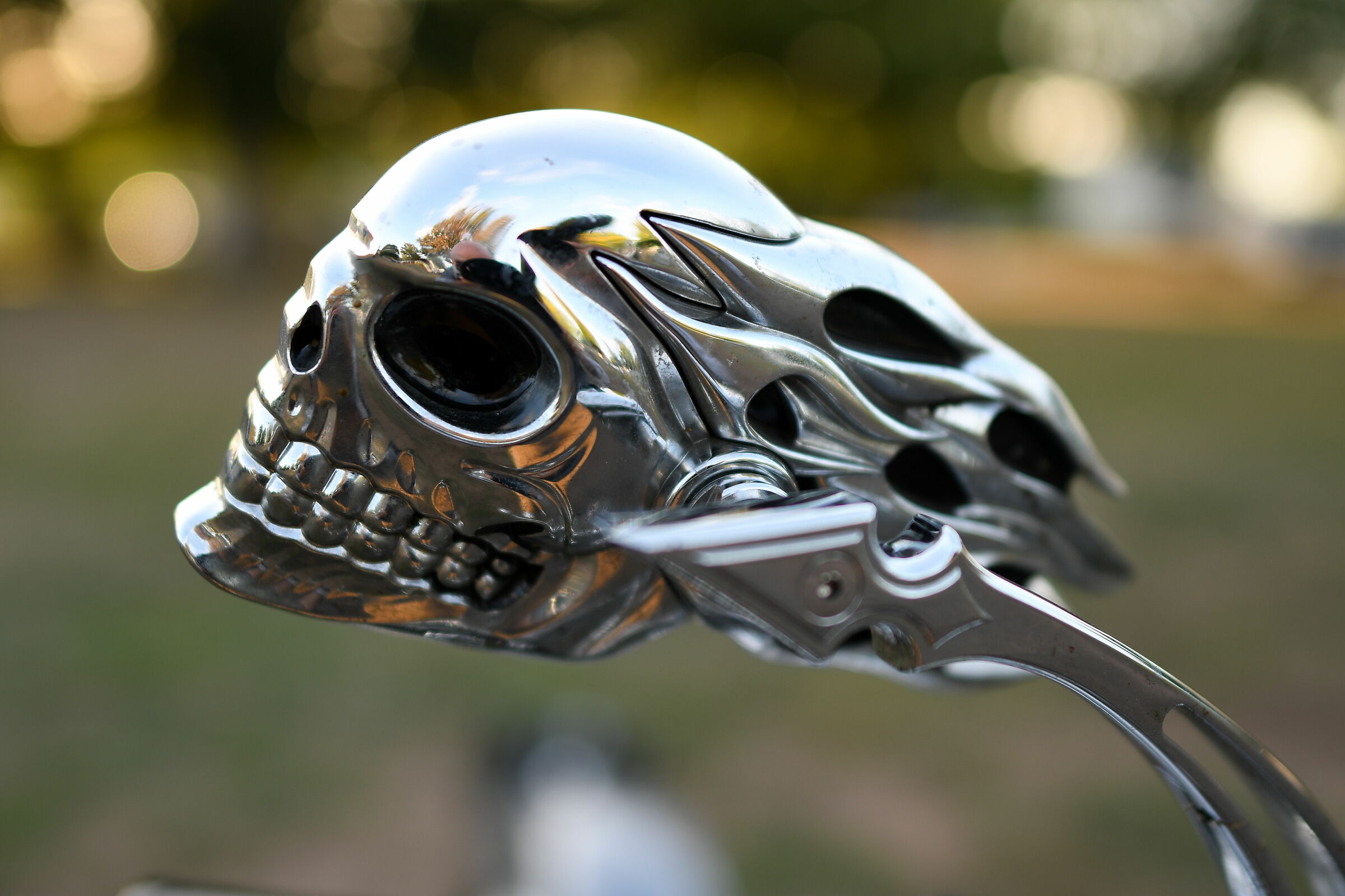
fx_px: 1345
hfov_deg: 53.1
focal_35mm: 36
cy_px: 448
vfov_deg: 36.9
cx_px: 672
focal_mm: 24
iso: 100
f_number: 1.8
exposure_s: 1/400
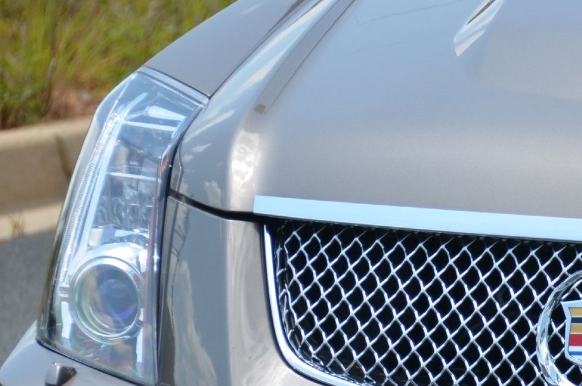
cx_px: 776
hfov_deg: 4.8
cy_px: 360
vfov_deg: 3.2
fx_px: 6912
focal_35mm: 428
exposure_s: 1/1250
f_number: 5.3
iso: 400
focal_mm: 105
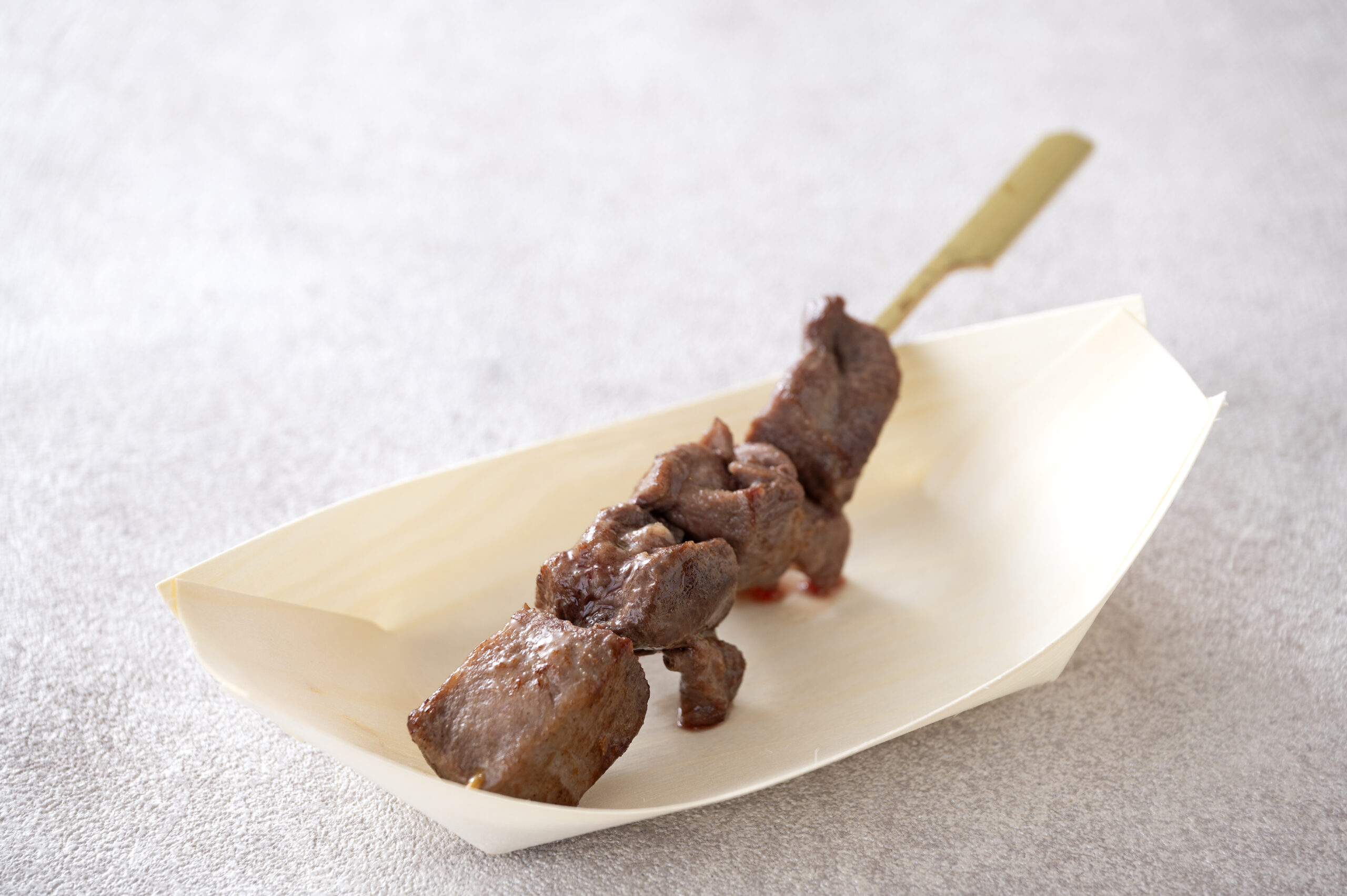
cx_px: 674
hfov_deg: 17.1
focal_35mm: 120
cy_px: 448
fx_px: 4487
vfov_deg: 11.4
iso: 160
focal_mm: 120
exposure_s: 1/125
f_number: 5.6
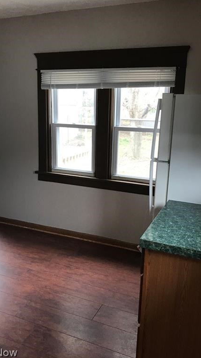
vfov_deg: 62.6
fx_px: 294
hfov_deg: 37.8
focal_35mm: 31
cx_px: 105
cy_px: 179
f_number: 1.8
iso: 32
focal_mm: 3.99
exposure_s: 1/30
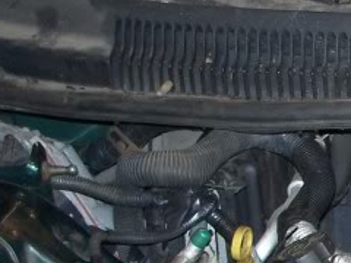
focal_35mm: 158
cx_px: 613
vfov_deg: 9.3
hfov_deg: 11.7
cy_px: 254
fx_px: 1602
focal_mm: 7.8
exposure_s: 1/60
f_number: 2.8
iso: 125
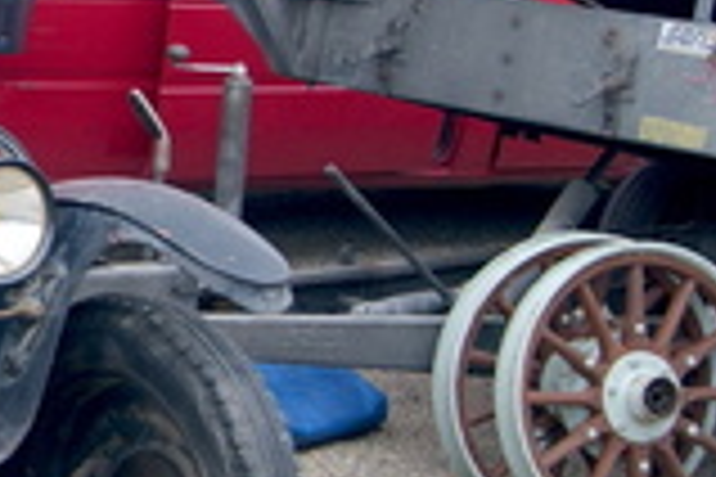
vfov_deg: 10.1
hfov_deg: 14.1
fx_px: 2705
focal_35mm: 136
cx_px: -381
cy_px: 148
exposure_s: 1/50
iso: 100
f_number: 5
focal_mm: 24
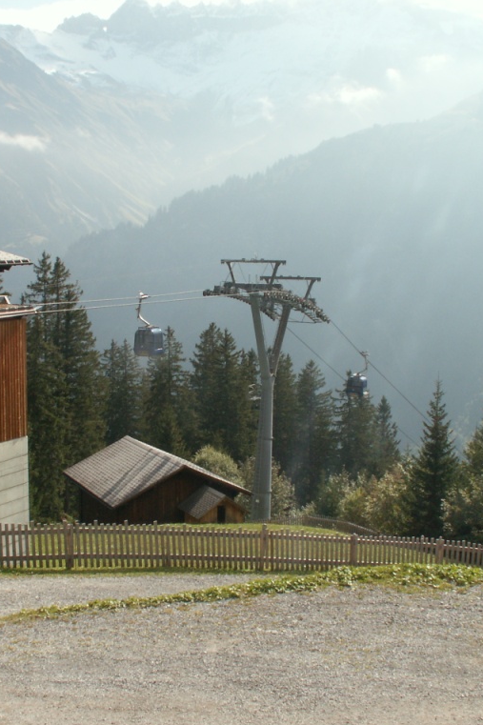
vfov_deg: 40.4
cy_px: 365
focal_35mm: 49
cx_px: 218
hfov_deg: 27.5
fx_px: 986
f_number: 8
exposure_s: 1/100
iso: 50
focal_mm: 5.86
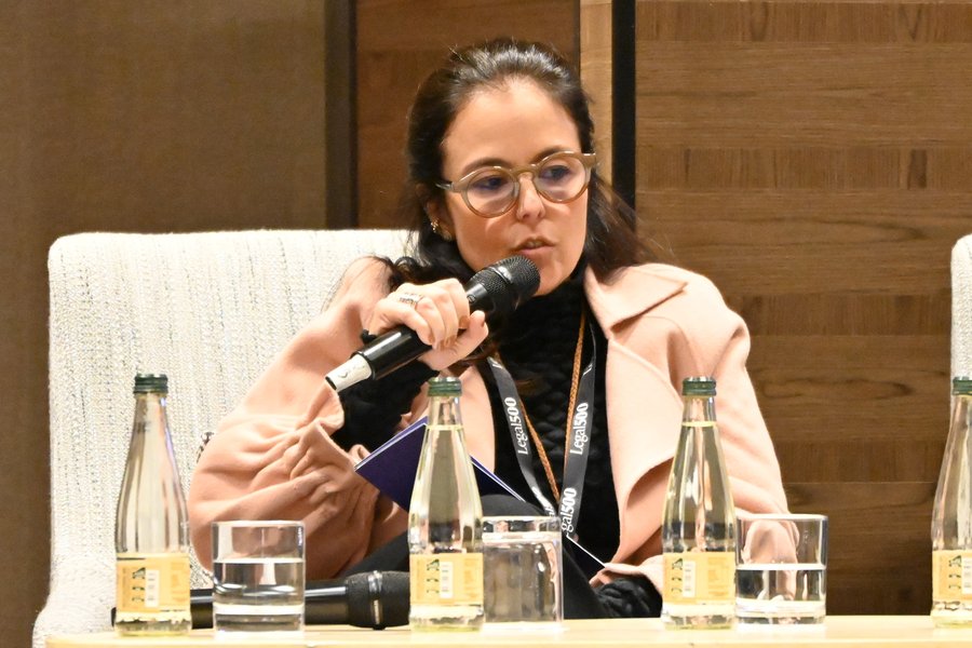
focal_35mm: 210
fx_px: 5670
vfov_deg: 6.5
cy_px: 324
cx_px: 486
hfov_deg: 9.8
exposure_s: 1/25
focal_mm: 140
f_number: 6.3
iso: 12800
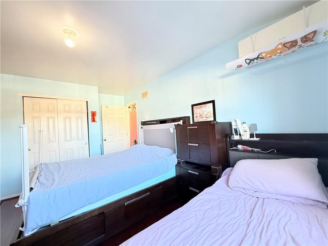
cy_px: 123
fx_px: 133
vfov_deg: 85.7
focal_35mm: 14
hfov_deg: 102.1
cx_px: 164
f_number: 2.2
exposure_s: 1/60
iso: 500
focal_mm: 2.22
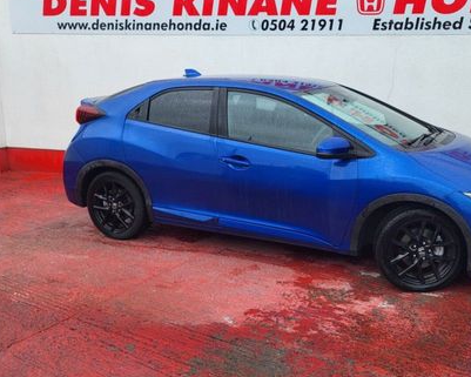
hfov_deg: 47.3
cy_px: 171
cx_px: 308
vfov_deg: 39.1
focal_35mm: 38
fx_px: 530
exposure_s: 1/312
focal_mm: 5.4
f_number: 1.8
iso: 40
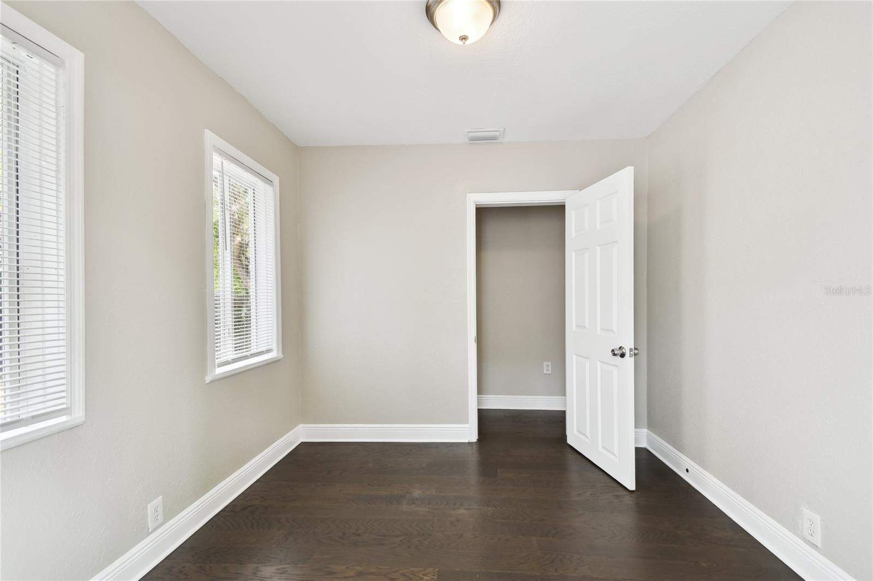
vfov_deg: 77.3
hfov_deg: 100.4
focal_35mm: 15
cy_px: 290
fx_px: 364
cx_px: 436
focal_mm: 10
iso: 100
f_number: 7.1
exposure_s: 1/20
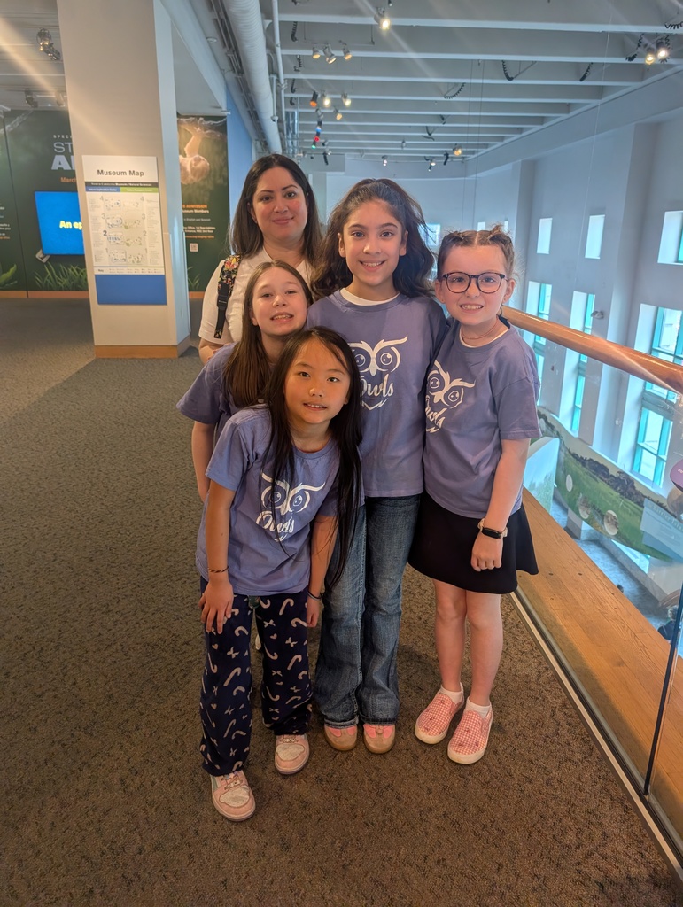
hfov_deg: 56.9
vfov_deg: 71.5
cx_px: 342
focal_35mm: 24
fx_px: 630
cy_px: 454
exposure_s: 1/120
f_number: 1.68
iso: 39
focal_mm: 6.9
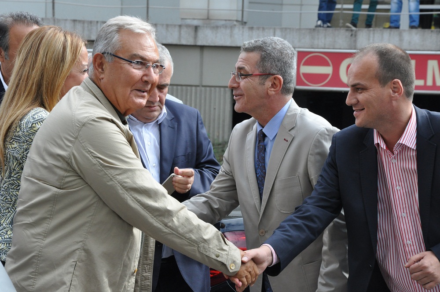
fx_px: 1465
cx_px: 220
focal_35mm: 120
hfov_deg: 17.1
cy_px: 146
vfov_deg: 11.4
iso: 1000
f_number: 11
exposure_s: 1/500
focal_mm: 80
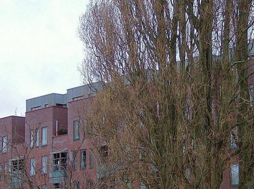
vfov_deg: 12.2
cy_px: 157
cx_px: 116
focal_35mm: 120
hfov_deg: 16.4
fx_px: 879
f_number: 3.7
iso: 100
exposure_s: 1/469
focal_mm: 11.6
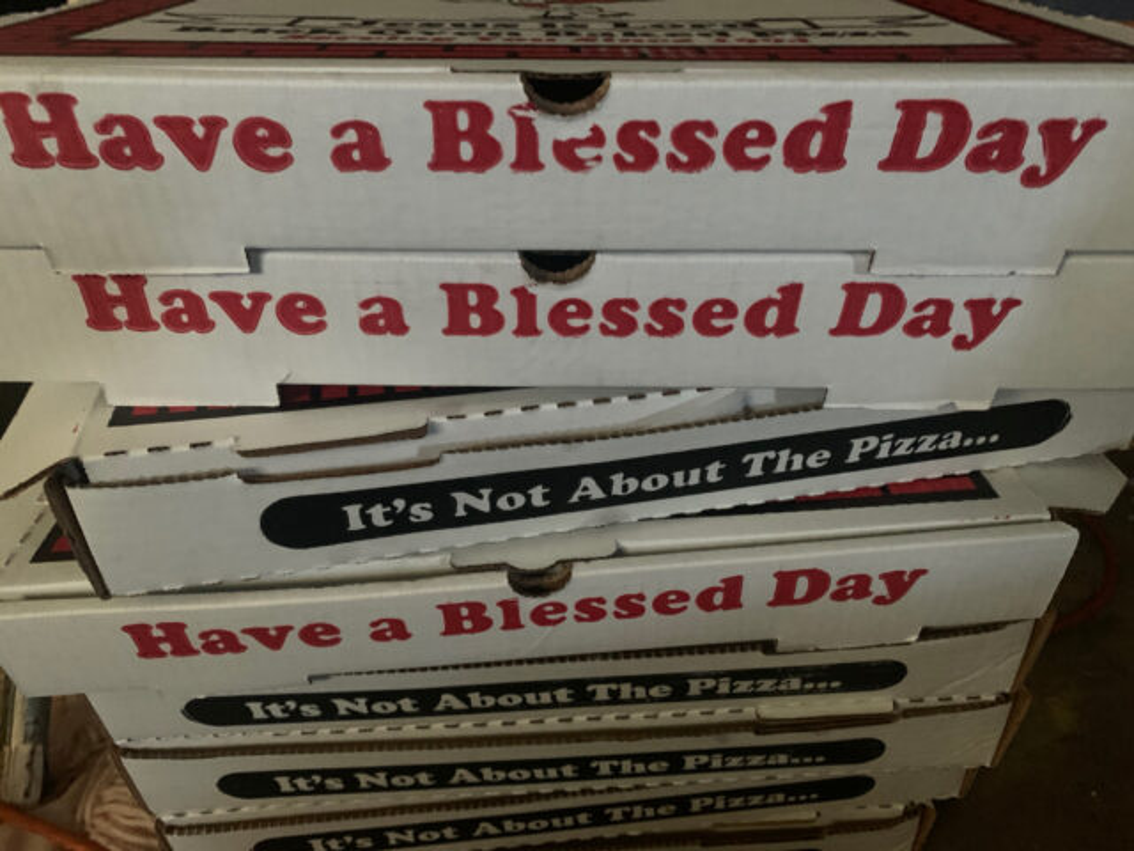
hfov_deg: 67.3
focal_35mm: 26
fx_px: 852
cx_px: 567
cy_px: 426
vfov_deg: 53.1
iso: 640
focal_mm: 4.25
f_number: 1.8
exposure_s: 1/20
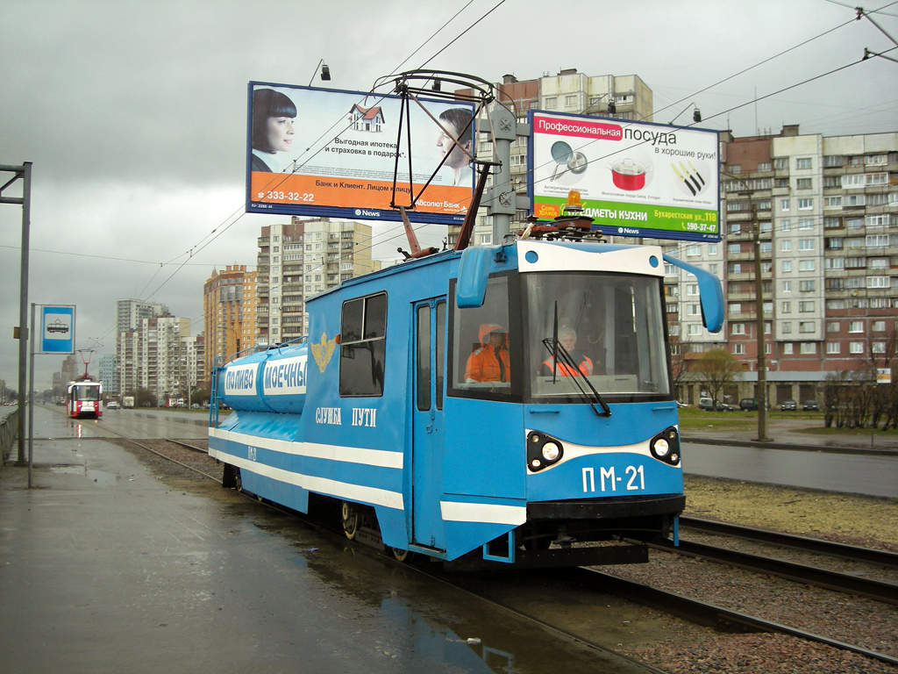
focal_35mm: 44
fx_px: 1141
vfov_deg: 32.9
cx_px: 449
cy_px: 337
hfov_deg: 42.9
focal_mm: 7.1
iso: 50
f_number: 3.1
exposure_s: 1/450
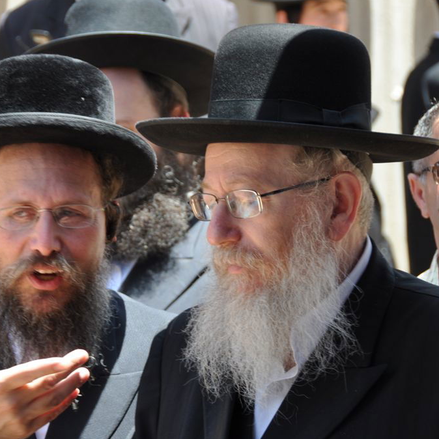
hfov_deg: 9.5
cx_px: 169
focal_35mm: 184
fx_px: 2635
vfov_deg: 9.5
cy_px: 219
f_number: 5.6
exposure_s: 1/125
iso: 200
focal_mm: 95
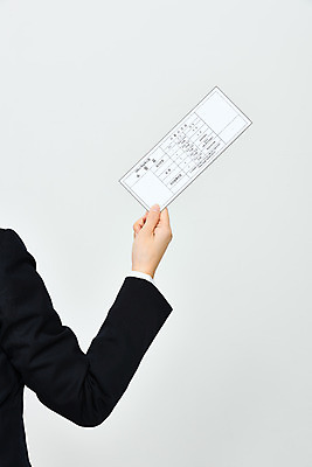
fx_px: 2013
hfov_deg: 8.9
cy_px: 234
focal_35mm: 155
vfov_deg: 13.2
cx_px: 156
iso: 100
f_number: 18
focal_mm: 155
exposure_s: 1/125
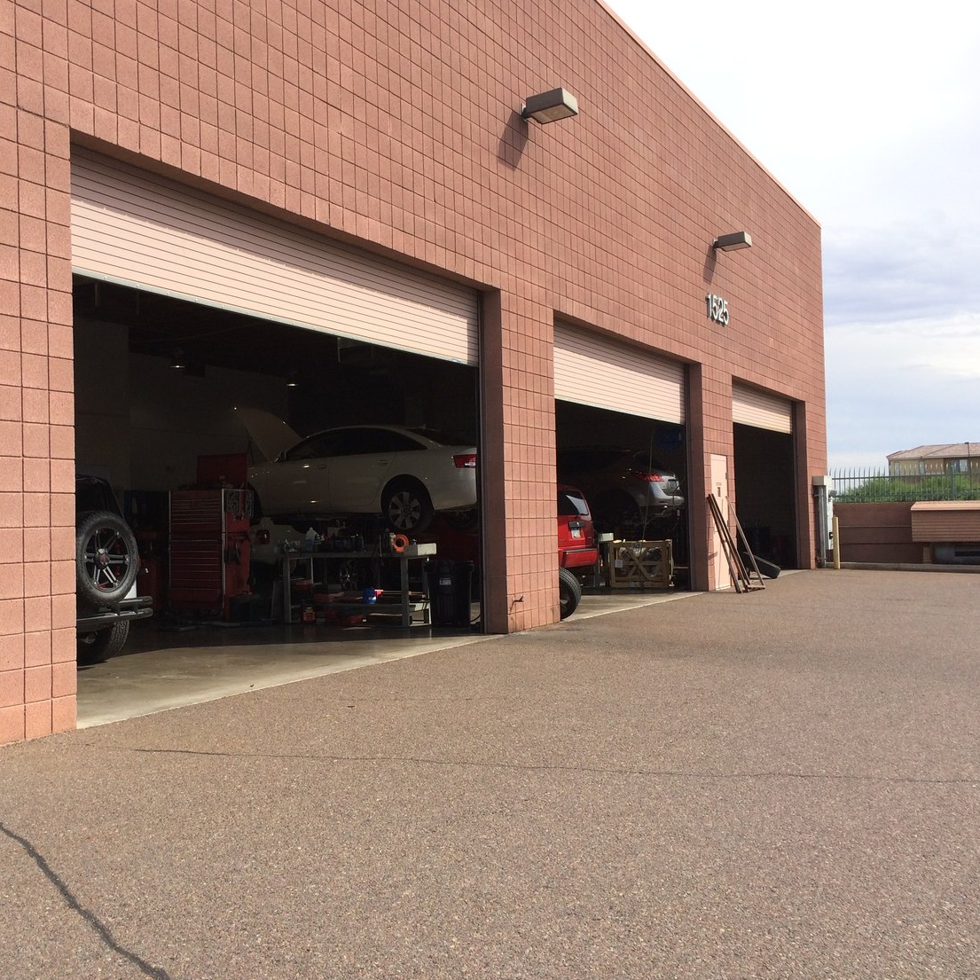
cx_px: 348
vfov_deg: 46.0
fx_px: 1153
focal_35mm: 36
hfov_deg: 45.5
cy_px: 486
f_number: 2.2
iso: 32
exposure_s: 1/1466
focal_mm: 4.12
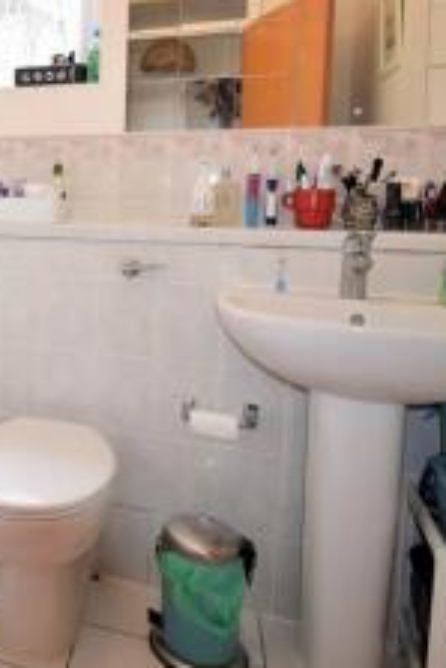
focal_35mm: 32
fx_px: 594
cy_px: 208
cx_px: -51
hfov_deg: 35.0
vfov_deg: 57.0
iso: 800
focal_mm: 10
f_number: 5.6
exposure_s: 1/125
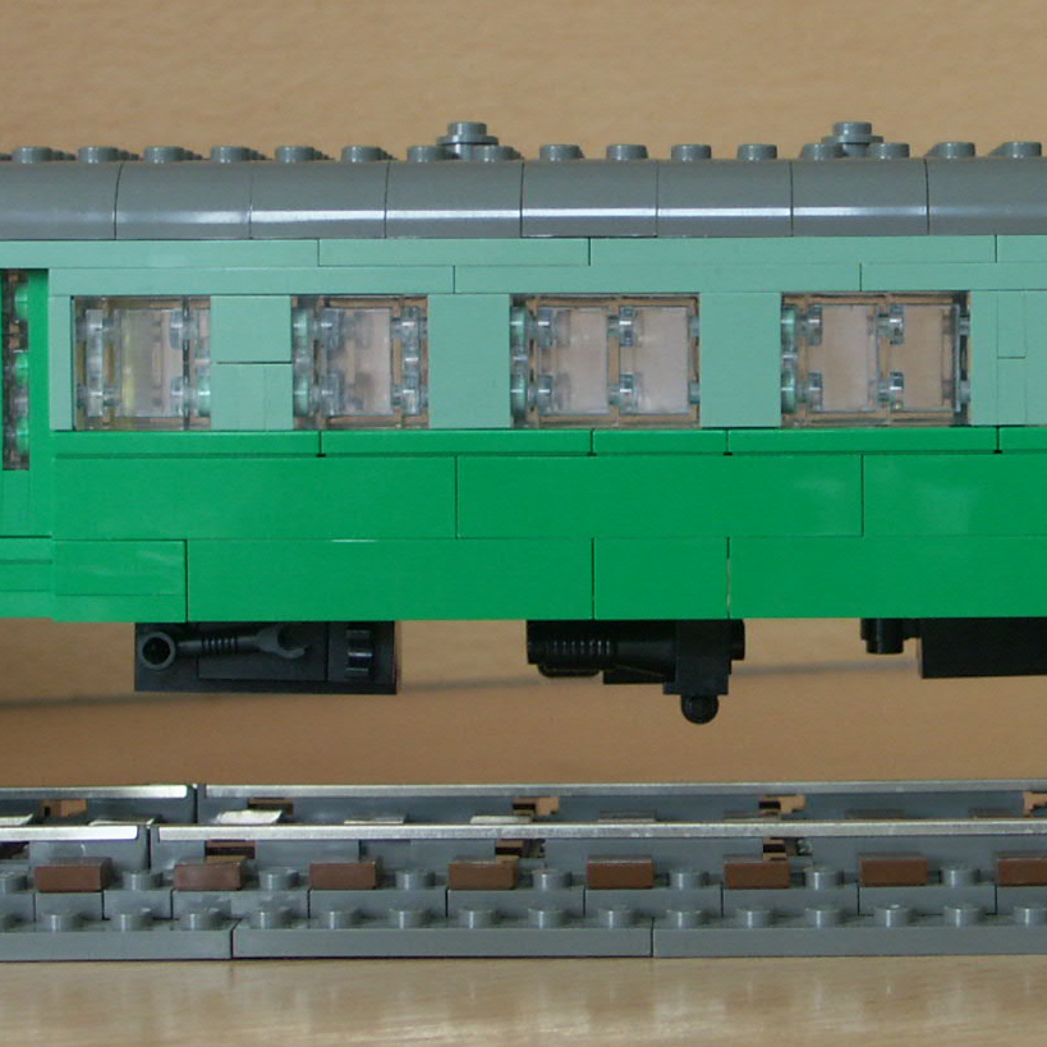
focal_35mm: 105
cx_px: 763
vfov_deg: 16.6
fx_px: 3593
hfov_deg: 16.5
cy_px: 440
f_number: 2.8
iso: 100
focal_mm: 9.7
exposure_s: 1/20
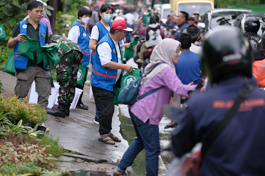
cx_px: 132
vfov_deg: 8.3
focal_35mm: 166
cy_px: 88
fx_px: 1222
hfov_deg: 12.4
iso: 1250
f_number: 2.8
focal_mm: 110.6
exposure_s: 1/680
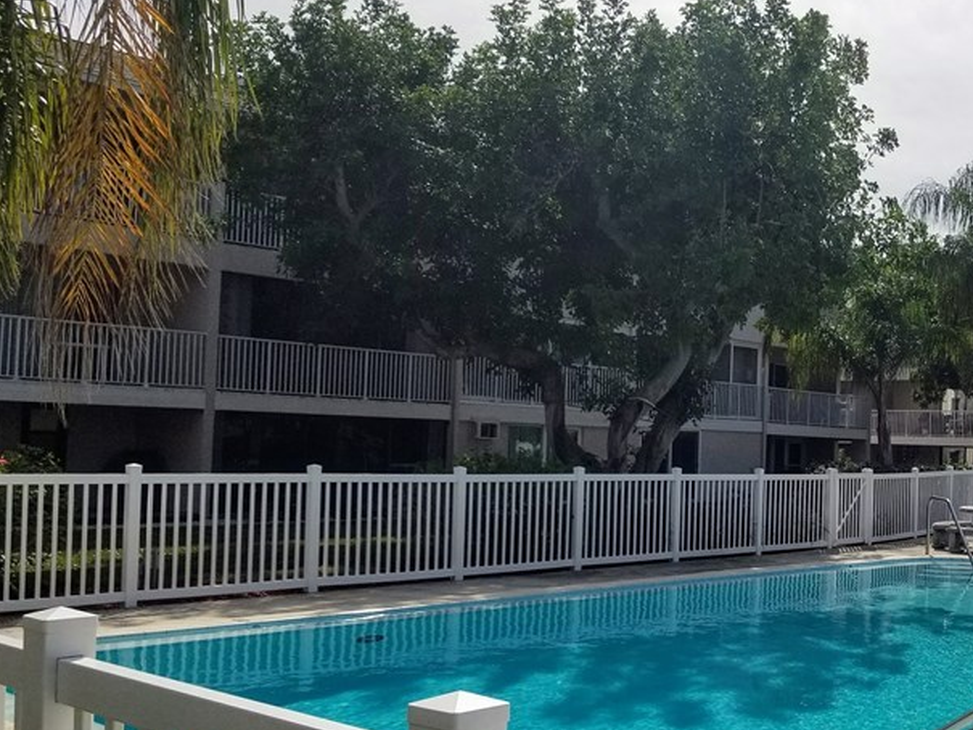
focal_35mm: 44
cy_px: 445
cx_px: 814
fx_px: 1237
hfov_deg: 40.7
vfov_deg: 32.8
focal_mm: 4.25
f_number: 1.7
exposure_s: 1/6496
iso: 50
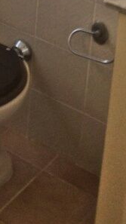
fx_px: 606
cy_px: -131
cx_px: -140
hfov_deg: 10.7
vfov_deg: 18.2
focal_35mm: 102
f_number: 2.2
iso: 32
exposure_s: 1/30
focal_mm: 4.15
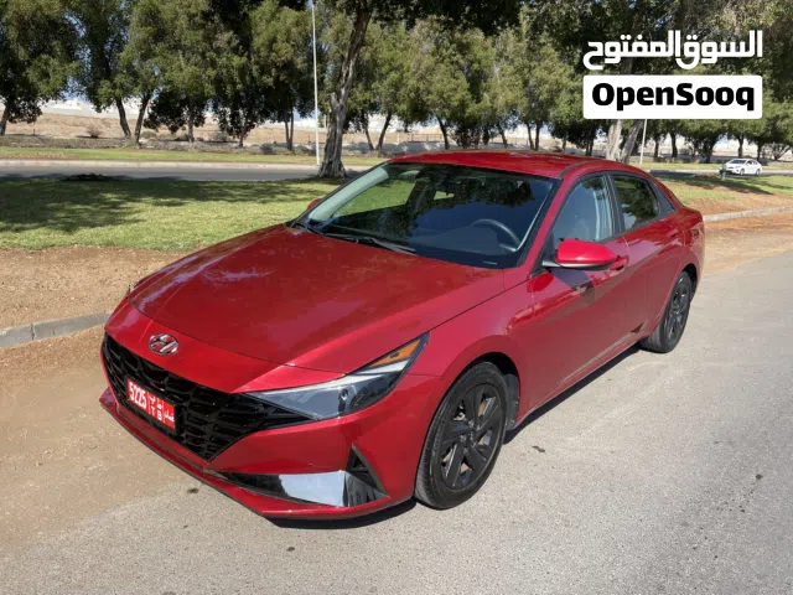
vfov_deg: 53.1
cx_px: 396
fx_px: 596
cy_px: 298
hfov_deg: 67.3
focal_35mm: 26
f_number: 1.6
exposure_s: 1/1887
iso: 32
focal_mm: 4.2
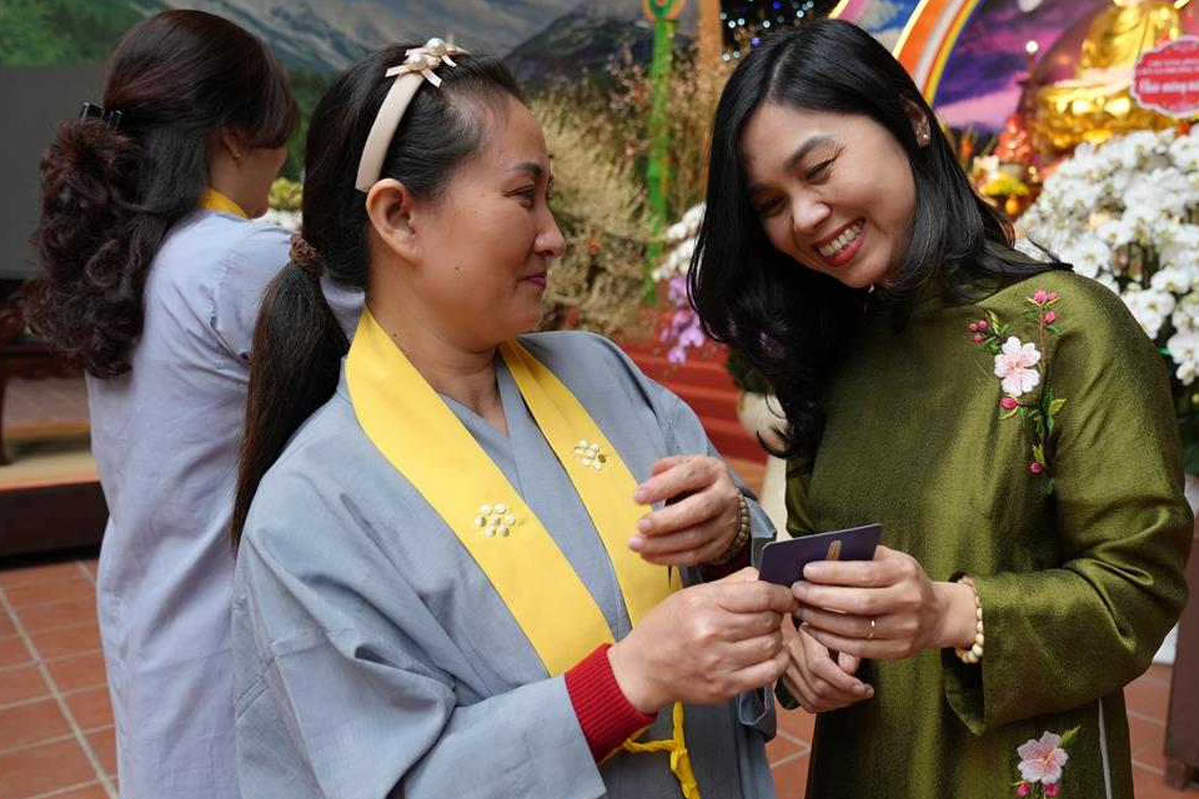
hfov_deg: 61.4
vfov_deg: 43.5
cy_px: 358
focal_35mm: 30
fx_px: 999
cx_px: 724
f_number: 4
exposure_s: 1/160
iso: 800
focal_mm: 24
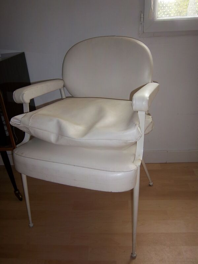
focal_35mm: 28
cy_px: 132
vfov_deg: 63.4
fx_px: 214
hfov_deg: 49.7
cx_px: 99
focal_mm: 5.1
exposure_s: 1/30
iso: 64
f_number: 3.5
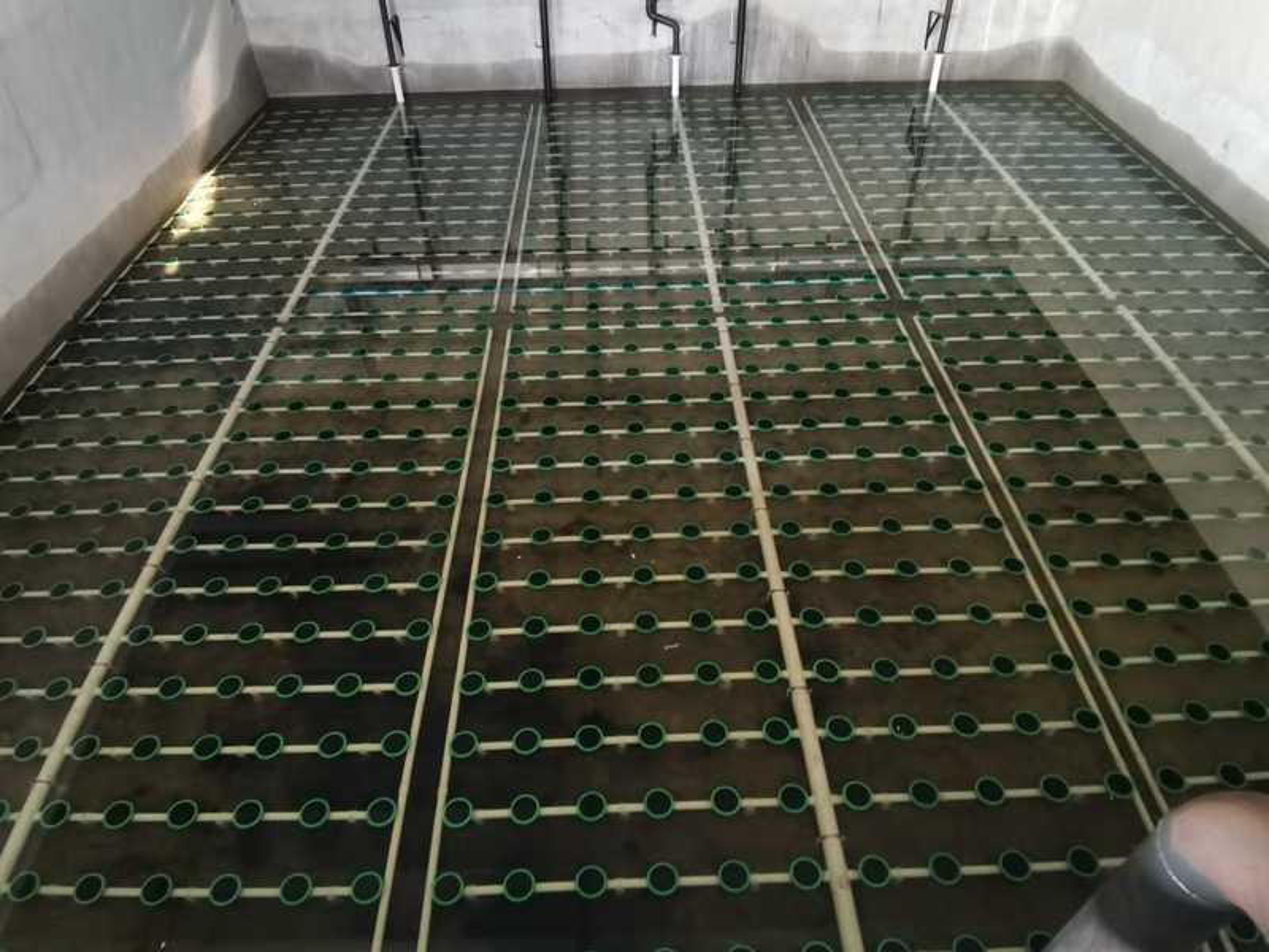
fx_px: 770
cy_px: 476
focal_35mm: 21
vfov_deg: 63.4
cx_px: 634
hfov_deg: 79.0
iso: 640
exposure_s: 1/16.7
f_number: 2.2
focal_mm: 2.26
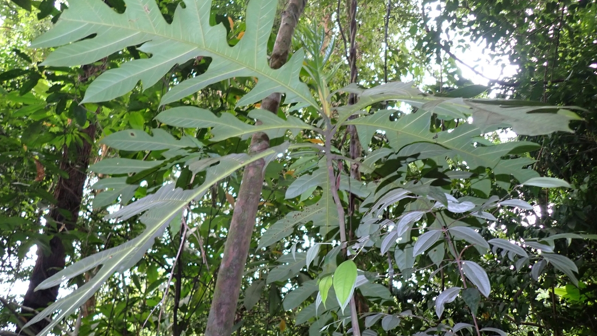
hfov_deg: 67.9
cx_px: 301
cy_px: 157
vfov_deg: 41.5
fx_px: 443
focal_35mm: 28
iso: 200
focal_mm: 4.5
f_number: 2
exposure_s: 1/30
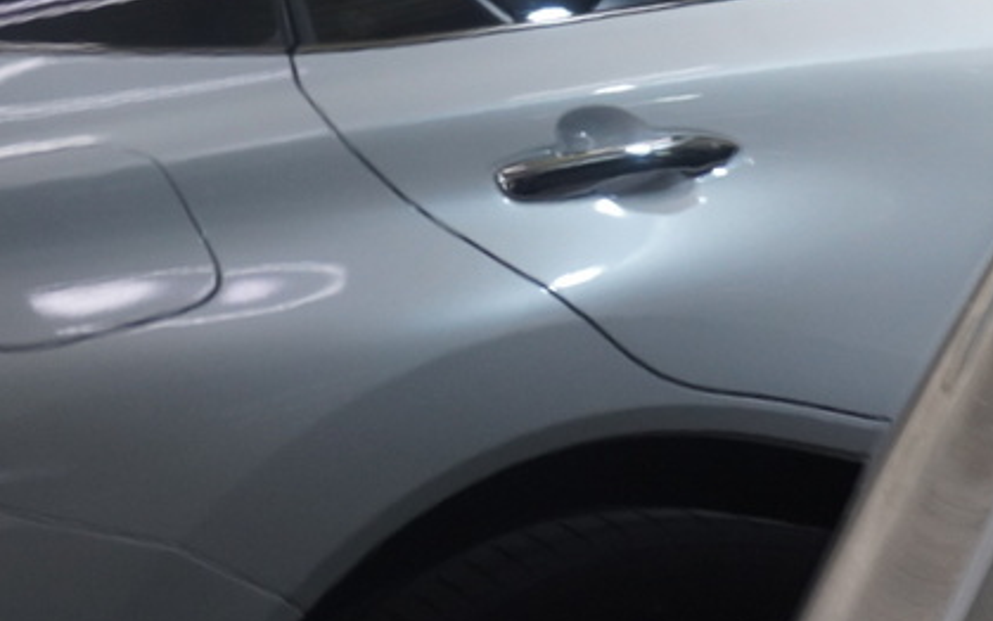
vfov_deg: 21.5
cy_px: -123
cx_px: 337
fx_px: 1516
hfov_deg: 35.9
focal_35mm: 56
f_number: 3.5
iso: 1250
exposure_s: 1/30
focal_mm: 16
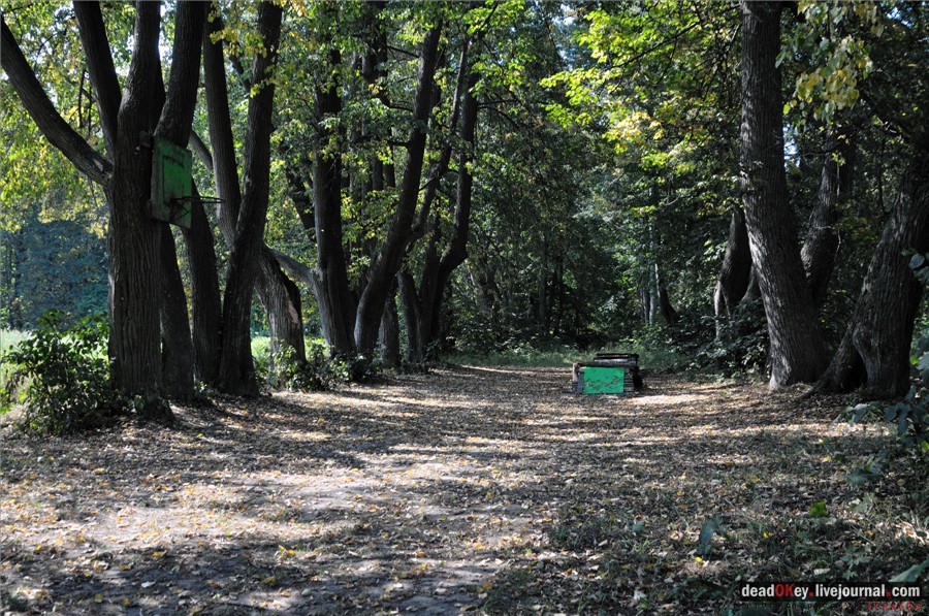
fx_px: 928
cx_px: 464
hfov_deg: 53.2
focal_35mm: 36
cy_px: 308
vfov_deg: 36.8
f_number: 7.1
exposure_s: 1/80
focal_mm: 24
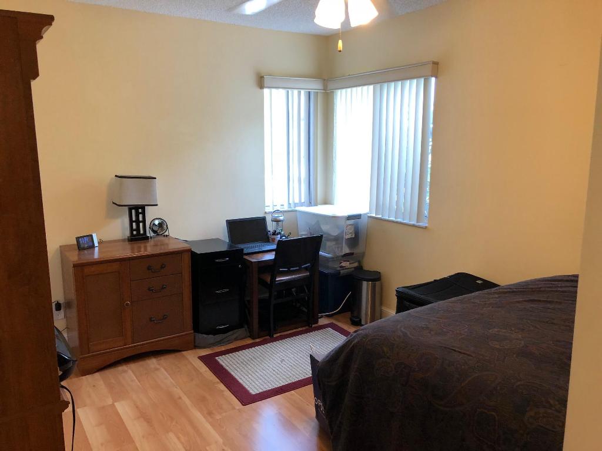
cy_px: 226
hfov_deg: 63.4
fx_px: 487
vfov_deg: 49.7
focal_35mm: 28
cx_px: 301
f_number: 1.8
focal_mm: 4
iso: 32
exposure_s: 1/30
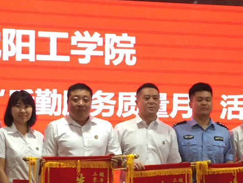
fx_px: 674
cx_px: 99
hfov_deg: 20.4
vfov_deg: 15.1
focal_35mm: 96
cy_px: 184
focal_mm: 4.15
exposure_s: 1/33
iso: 100
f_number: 2.2
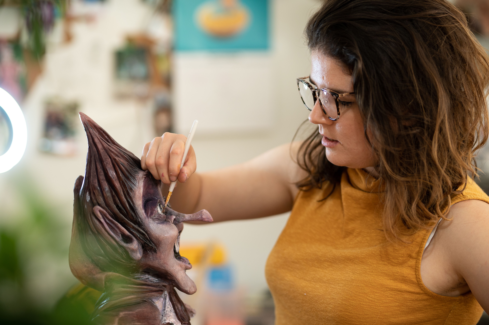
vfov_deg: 16.1
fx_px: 1154
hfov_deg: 23.9
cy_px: 162
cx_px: 244
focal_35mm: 85
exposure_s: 1/200
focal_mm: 85
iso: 500
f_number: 1.8
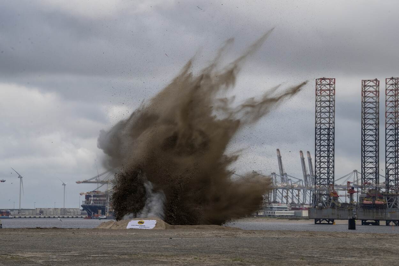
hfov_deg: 12.8
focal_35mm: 160
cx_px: 200
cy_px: 133
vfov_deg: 8.6
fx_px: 1773
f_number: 16
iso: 640
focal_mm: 160
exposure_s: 1/640
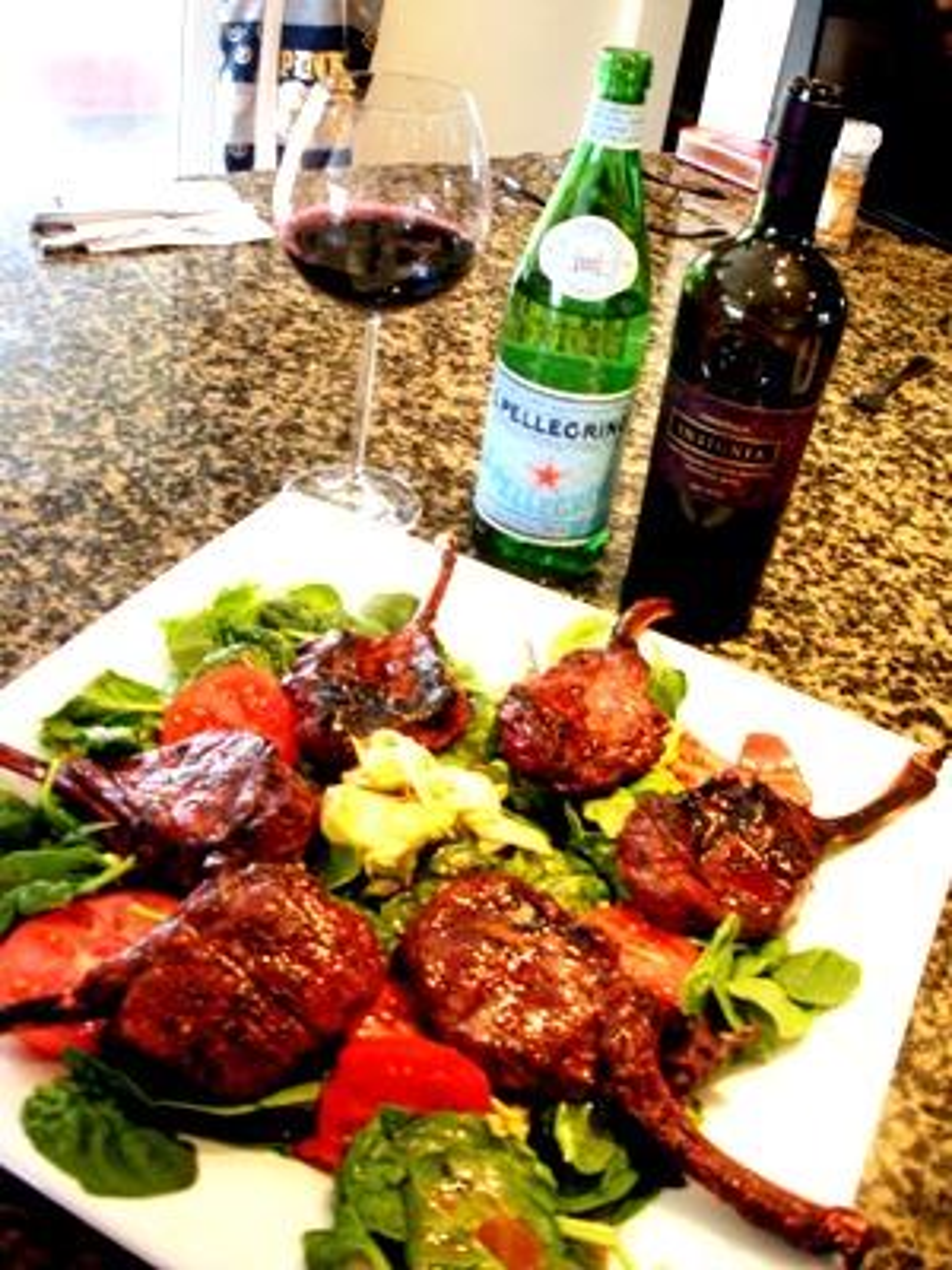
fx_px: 1320
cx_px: 476
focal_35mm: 36
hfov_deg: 39.7
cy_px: 635
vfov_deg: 51.4
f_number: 3.5
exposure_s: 1/60.2
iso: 394
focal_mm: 6.3
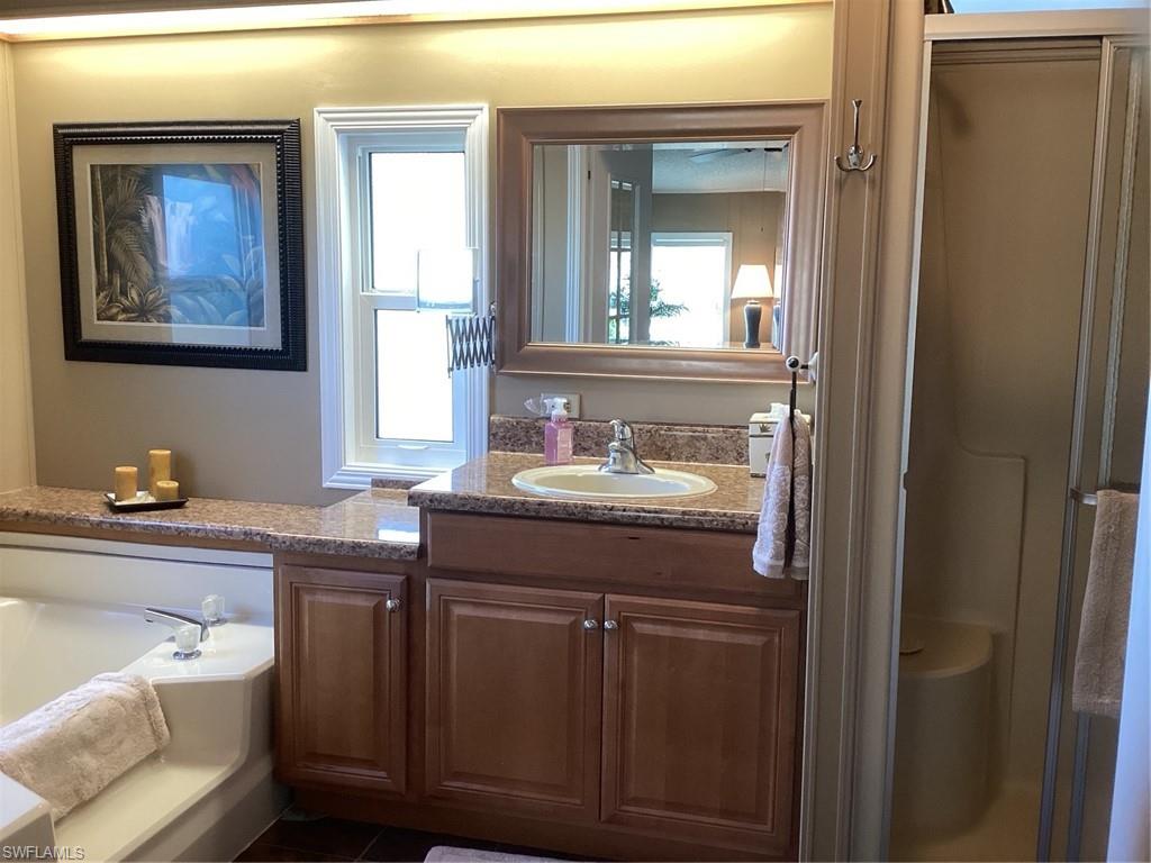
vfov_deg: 45.4
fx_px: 1031
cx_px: 576
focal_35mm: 31
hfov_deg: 58.4
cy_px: 432
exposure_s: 1/60
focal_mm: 3.3
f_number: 2.4
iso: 125
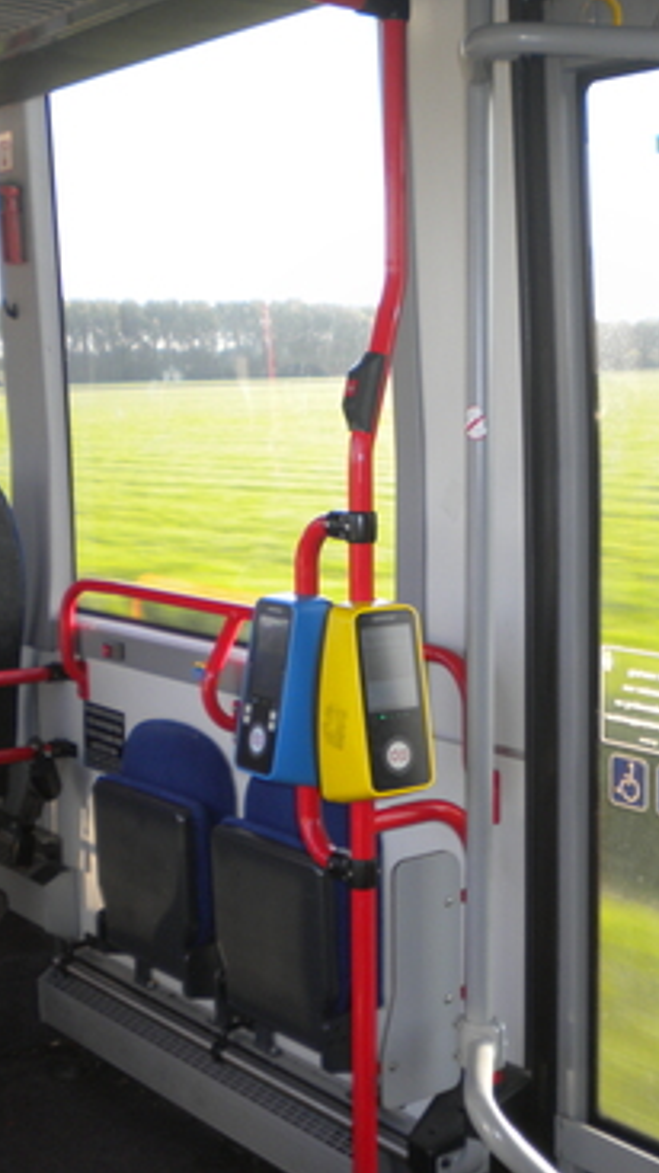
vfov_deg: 39.9
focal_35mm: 52
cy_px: 593
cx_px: 518
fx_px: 1618
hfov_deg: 22.7
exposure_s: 1/67.8
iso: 80
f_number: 3.1
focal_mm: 6.3
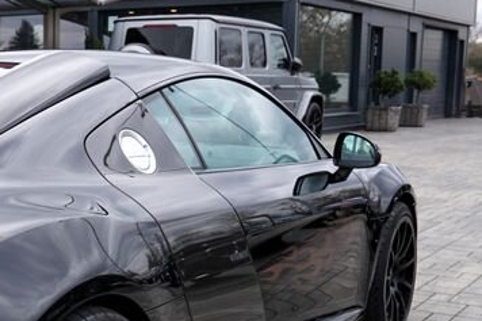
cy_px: 236
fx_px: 964
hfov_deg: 25.6
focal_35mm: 72
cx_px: -76
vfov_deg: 18.8
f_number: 5.6
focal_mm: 25
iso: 100
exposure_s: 1/125
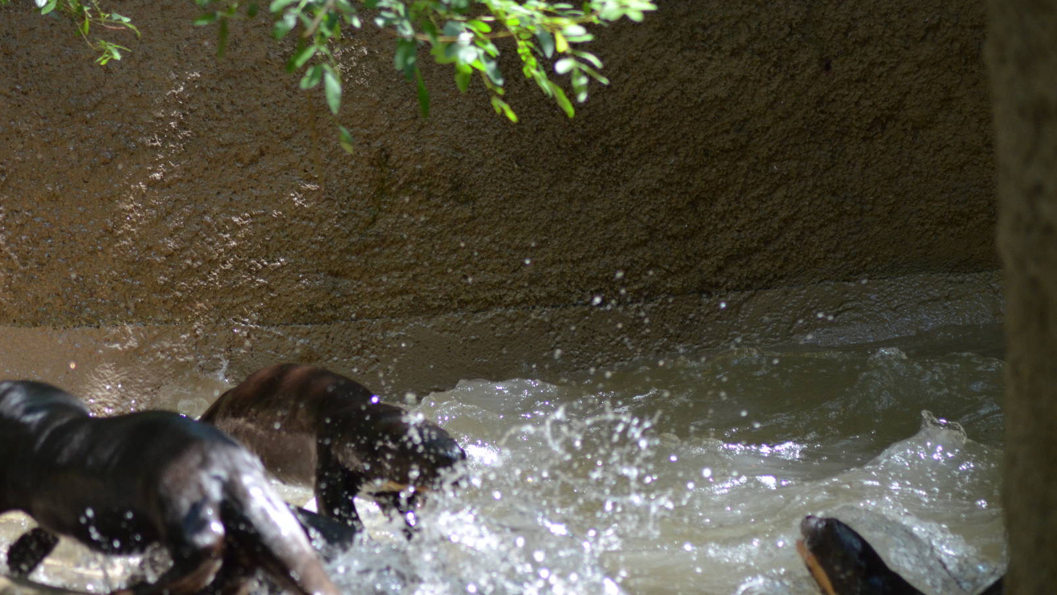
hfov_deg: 7.6
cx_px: 528
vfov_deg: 4.3
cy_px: 321
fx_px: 7932
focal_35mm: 283
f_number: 4.5
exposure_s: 1/500
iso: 1000
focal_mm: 180
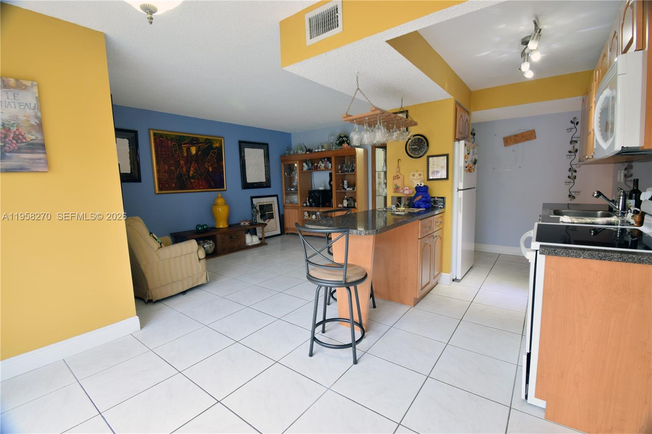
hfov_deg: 100.4
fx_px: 272
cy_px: 217
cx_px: 326
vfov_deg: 77.3
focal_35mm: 15
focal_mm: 10
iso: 400
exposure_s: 1/2.5
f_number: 11
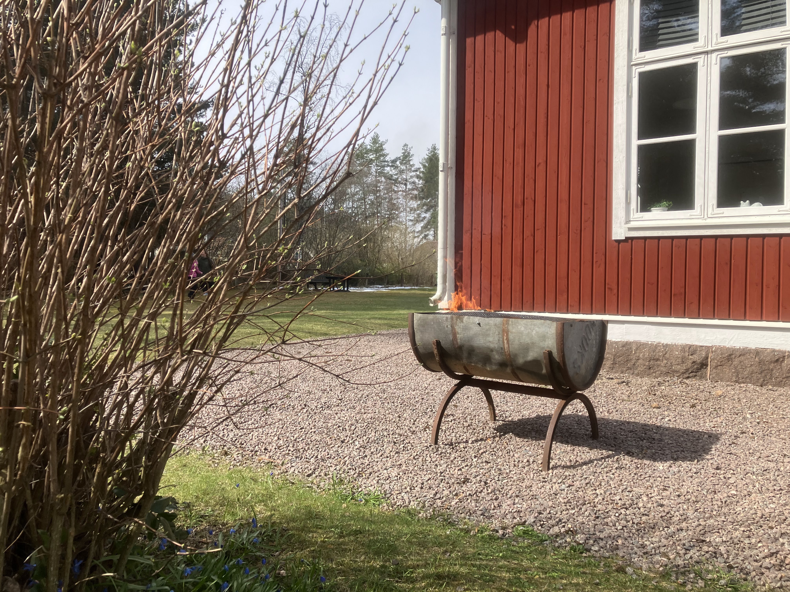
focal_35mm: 28
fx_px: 639
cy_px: 296
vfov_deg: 49.7
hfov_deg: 63.4
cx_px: 395
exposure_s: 1/1185
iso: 32
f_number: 1.8
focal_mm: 3.99
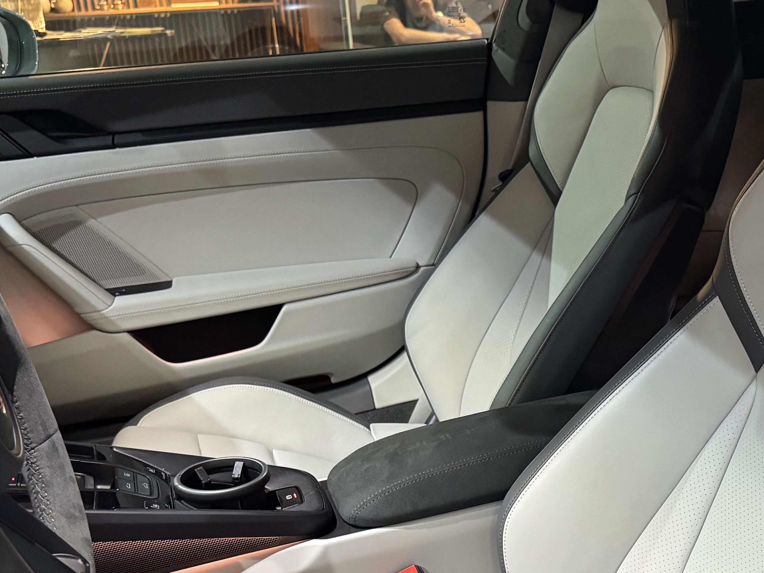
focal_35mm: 52
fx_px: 1148
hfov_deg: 36.3
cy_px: 417
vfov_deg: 27.7
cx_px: 532
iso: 640
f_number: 1.78
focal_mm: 6.76
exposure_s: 1/40
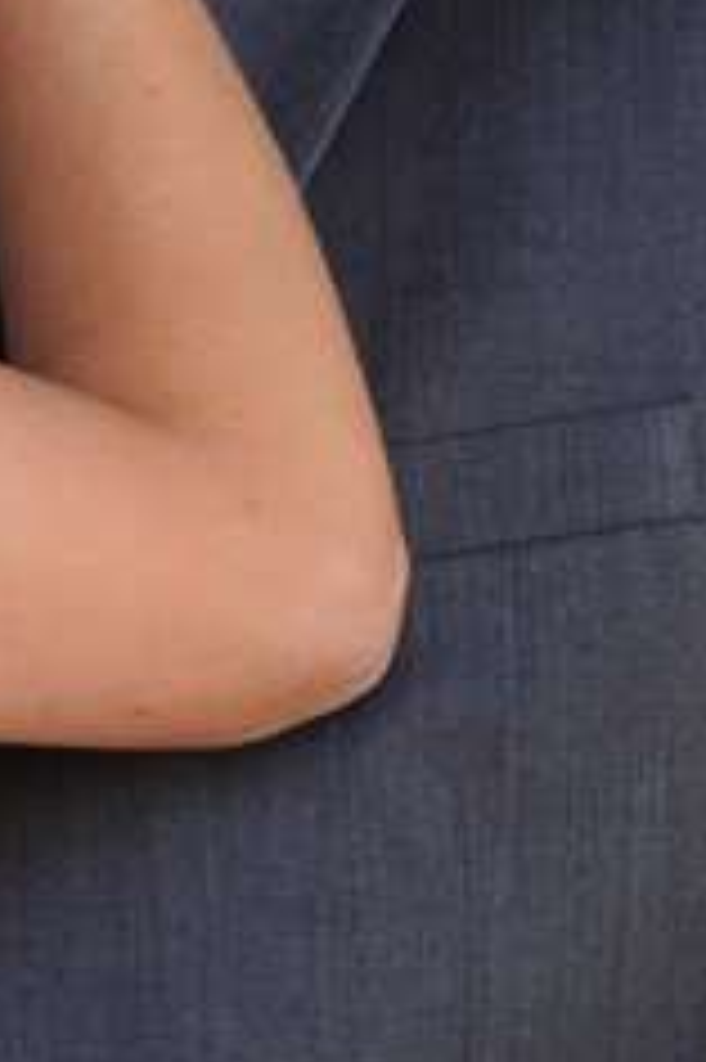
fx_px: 10516
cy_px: 288
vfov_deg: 5.8
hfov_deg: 3.8
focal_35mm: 357
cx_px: -333
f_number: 4.5
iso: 400
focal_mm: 70
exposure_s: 1/250
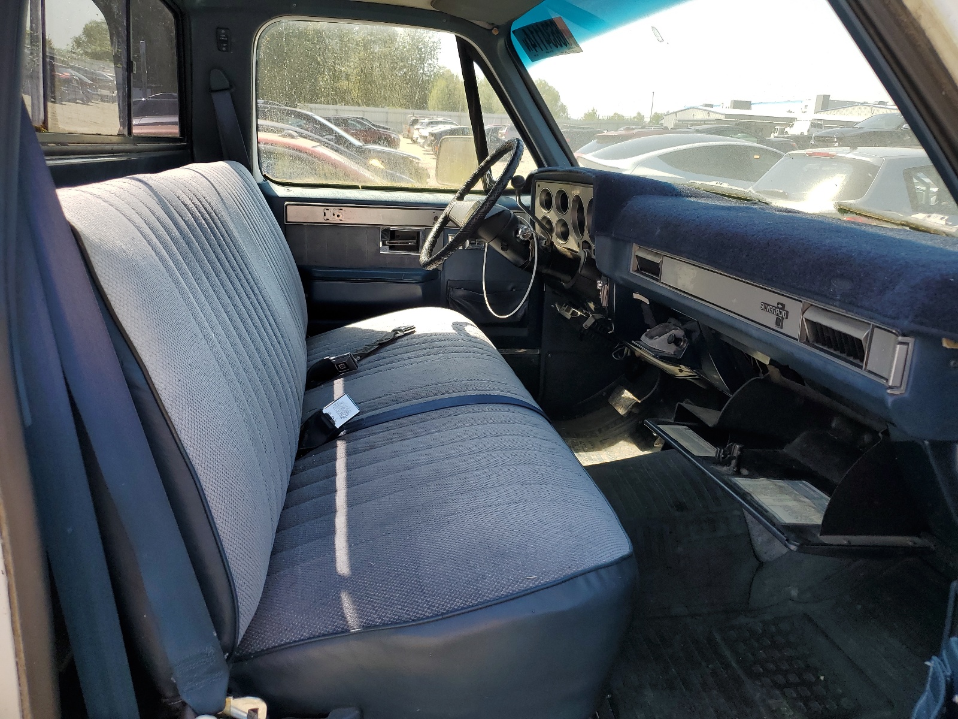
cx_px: 479
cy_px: 360
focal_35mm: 26
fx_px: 720
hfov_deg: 67.3
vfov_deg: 53.1
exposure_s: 1/833
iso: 50
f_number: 1.5
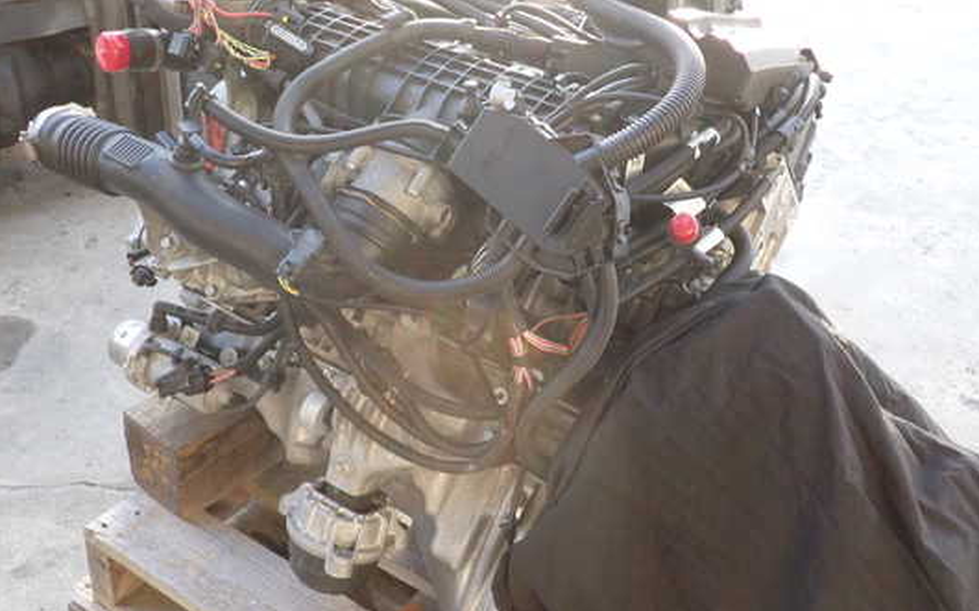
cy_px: 295
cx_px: 447
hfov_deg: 53.9
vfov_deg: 35.3
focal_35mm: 36
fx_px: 960
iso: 200
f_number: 2.3
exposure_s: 1/125
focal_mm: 5.4
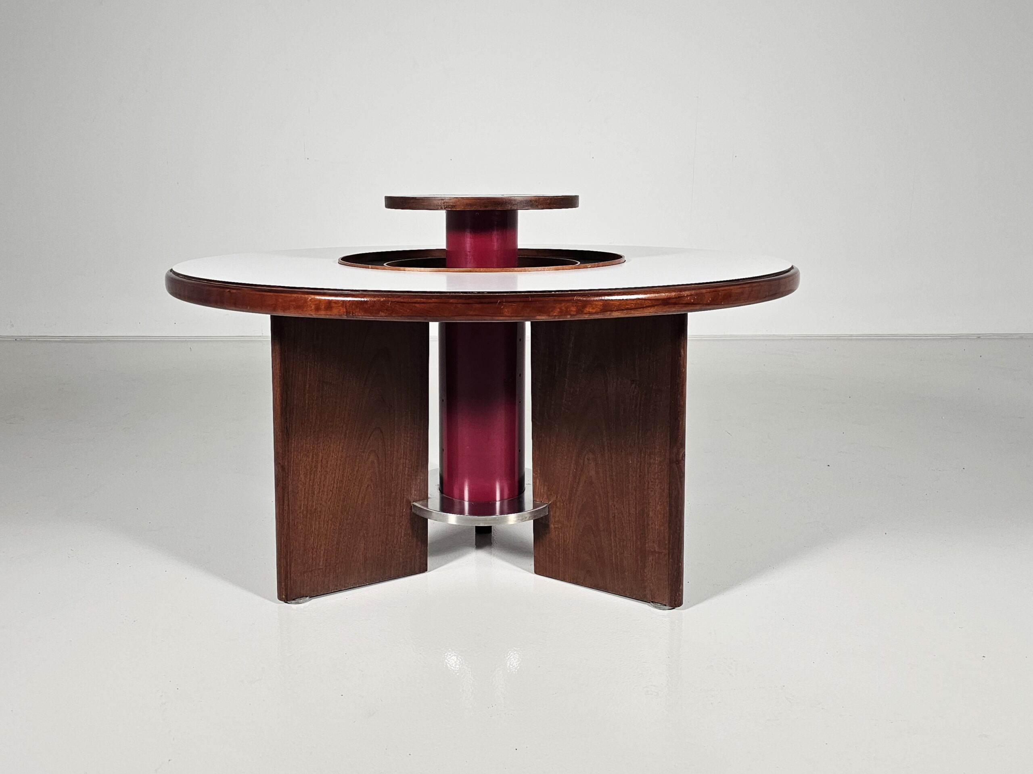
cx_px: 516
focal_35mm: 23
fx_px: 686
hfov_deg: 73.9
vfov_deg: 58.9
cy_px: 387
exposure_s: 1/100
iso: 160
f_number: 1.7
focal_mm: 6.3
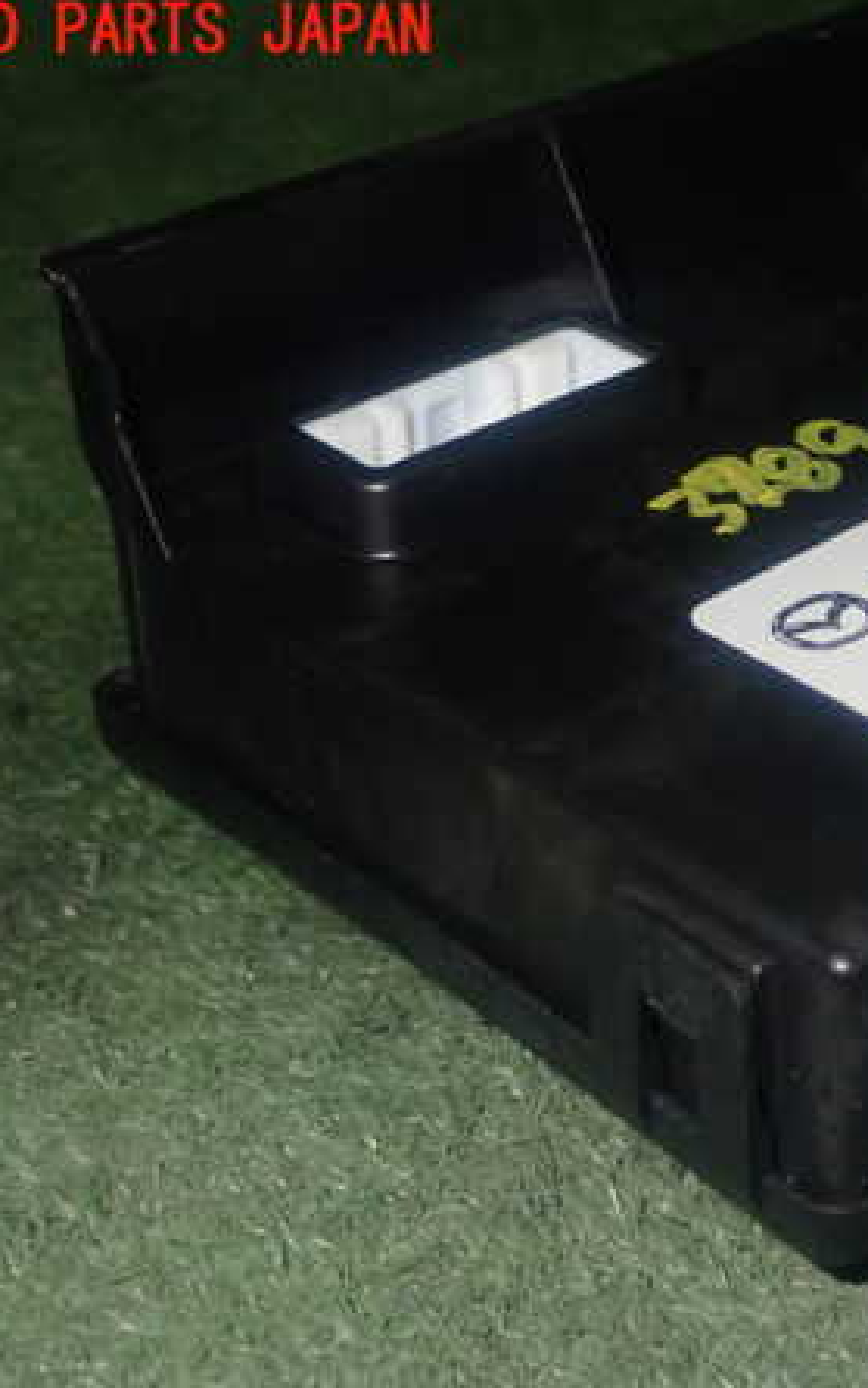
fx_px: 2534
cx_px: 800
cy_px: 694
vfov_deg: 30.6
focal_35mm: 67
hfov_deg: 19.1
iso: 500
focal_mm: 8.4
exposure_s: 1/50
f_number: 9
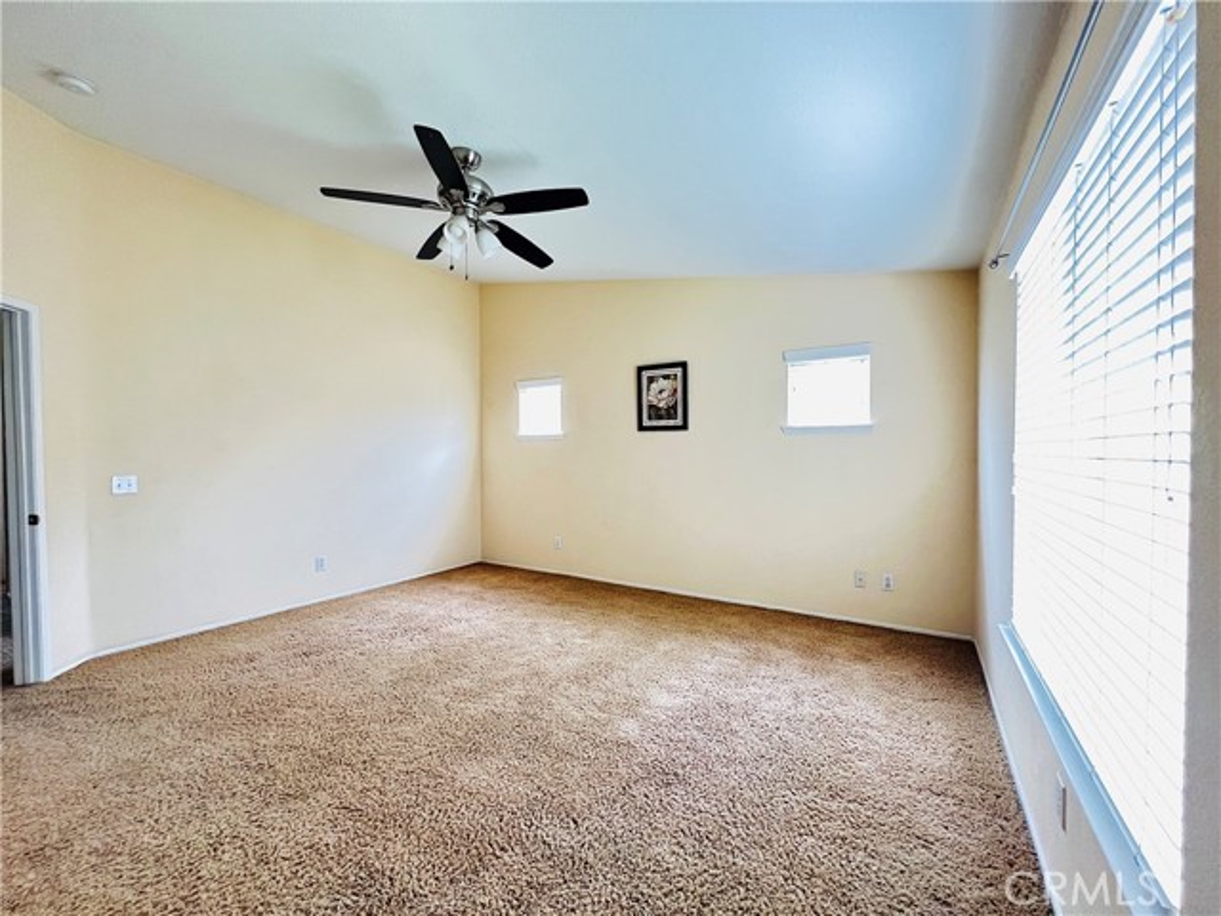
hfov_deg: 106.2
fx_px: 459
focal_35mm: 13
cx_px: 610
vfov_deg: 89.9
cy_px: 458
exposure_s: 1/60
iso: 500
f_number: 1.8
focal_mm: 1.57
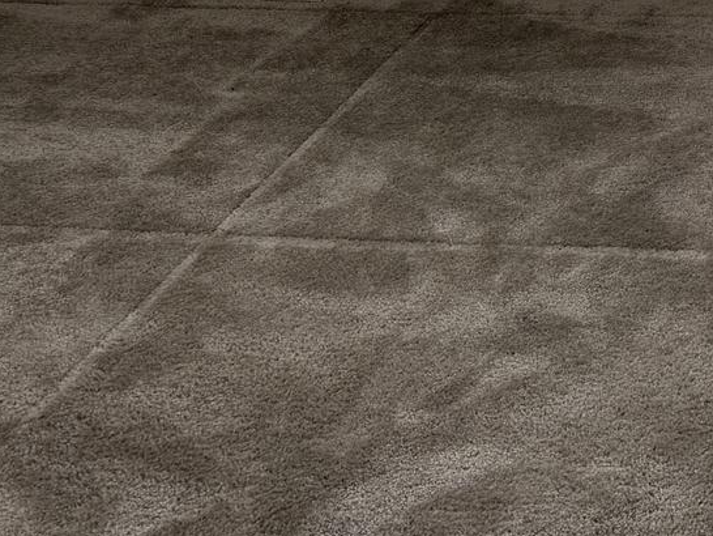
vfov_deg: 15.2
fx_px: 1855
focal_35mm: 90
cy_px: -273
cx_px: 1080
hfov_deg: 19.0
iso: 80
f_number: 1.78
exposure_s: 1/124
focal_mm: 6.76
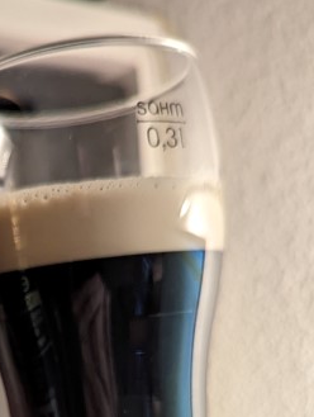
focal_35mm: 56
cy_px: 403
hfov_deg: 25.0
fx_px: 675
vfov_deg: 32.0
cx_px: 1
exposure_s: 1/45
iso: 972
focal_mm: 6.81
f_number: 1.85
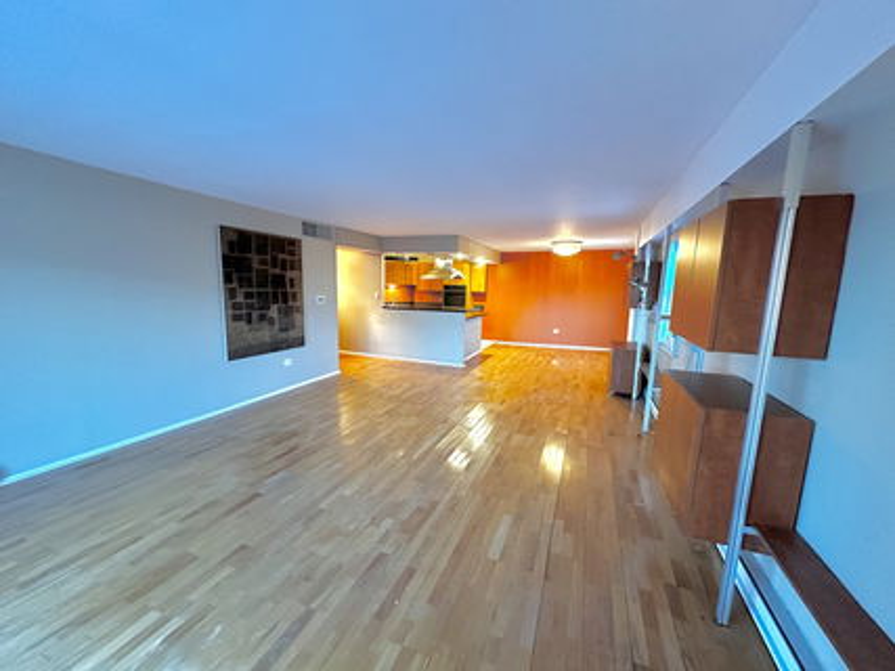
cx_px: 448
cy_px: 336
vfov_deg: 85.6
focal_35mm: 14
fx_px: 362
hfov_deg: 102.1
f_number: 2.2
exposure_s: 1/60
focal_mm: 2.22
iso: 640
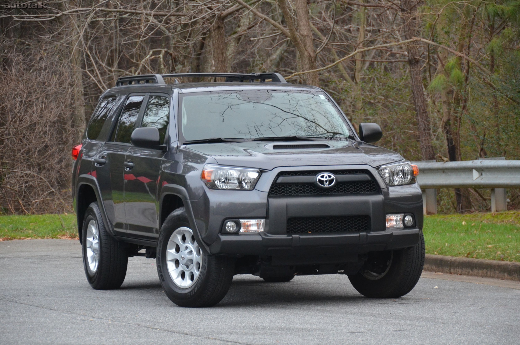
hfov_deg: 13.1
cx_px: 260
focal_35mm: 158
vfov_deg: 8.7
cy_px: 172
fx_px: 2270
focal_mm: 105
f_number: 5.3
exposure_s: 1/80
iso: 1600
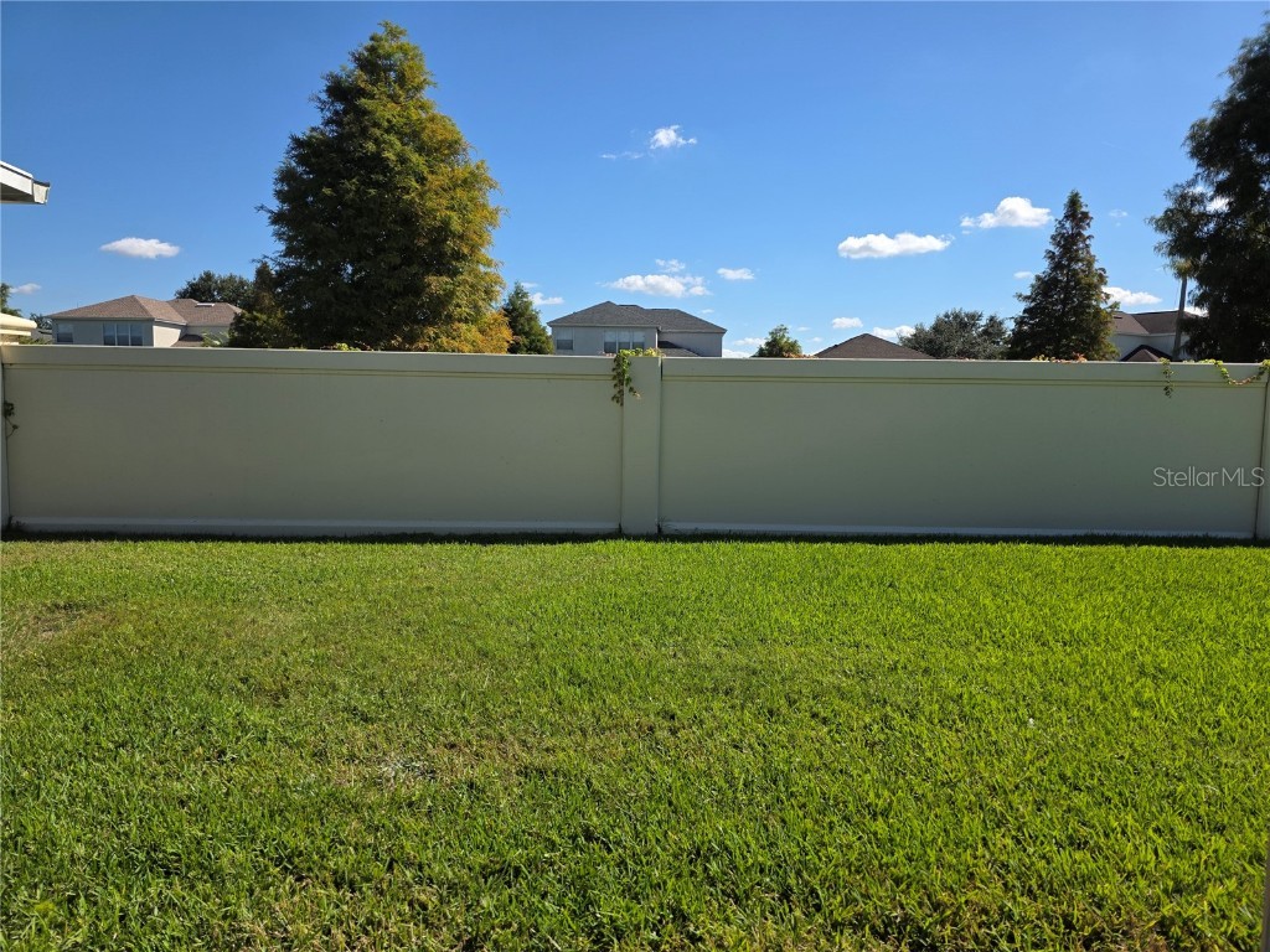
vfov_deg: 58.9
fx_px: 844
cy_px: 476
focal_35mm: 23
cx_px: 635
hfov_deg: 73.9
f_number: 1.7
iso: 80
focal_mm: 6.3
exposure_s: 1/7333
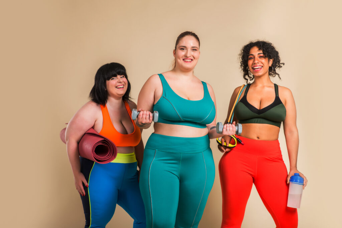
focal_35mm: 60
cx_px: 171
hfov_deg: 33.4
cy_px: 114
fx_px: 570
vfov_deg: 22.7
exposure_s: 1/160
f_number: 9
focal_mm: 60
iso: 100
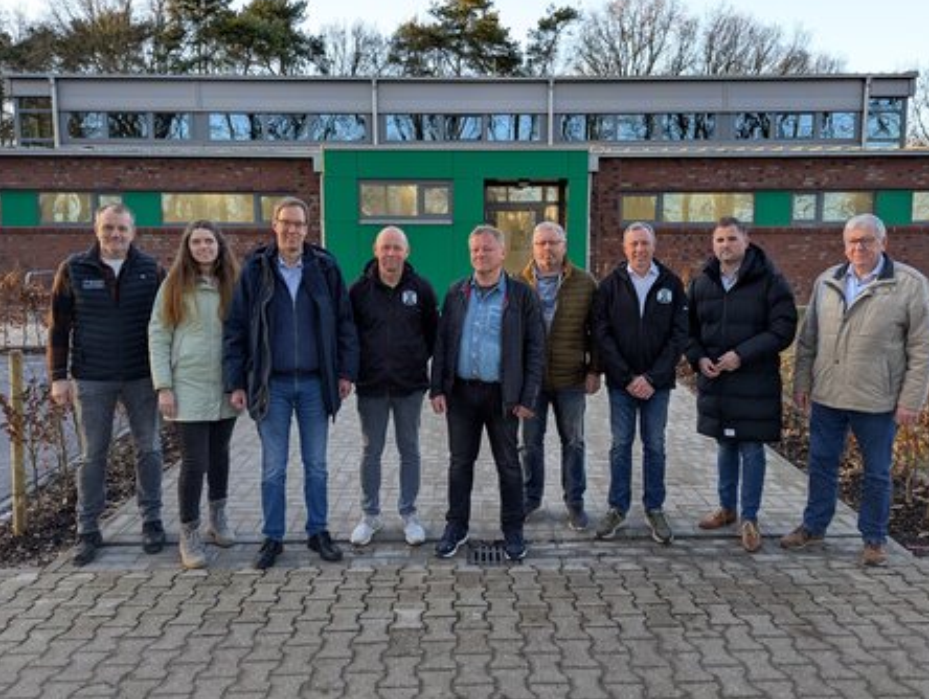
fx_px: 725
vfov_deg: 51.4
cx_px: 474
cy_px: 326
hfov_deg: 65.3
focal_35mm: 27
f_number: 1.85
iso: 36
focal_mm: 6.81
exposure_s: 1/118
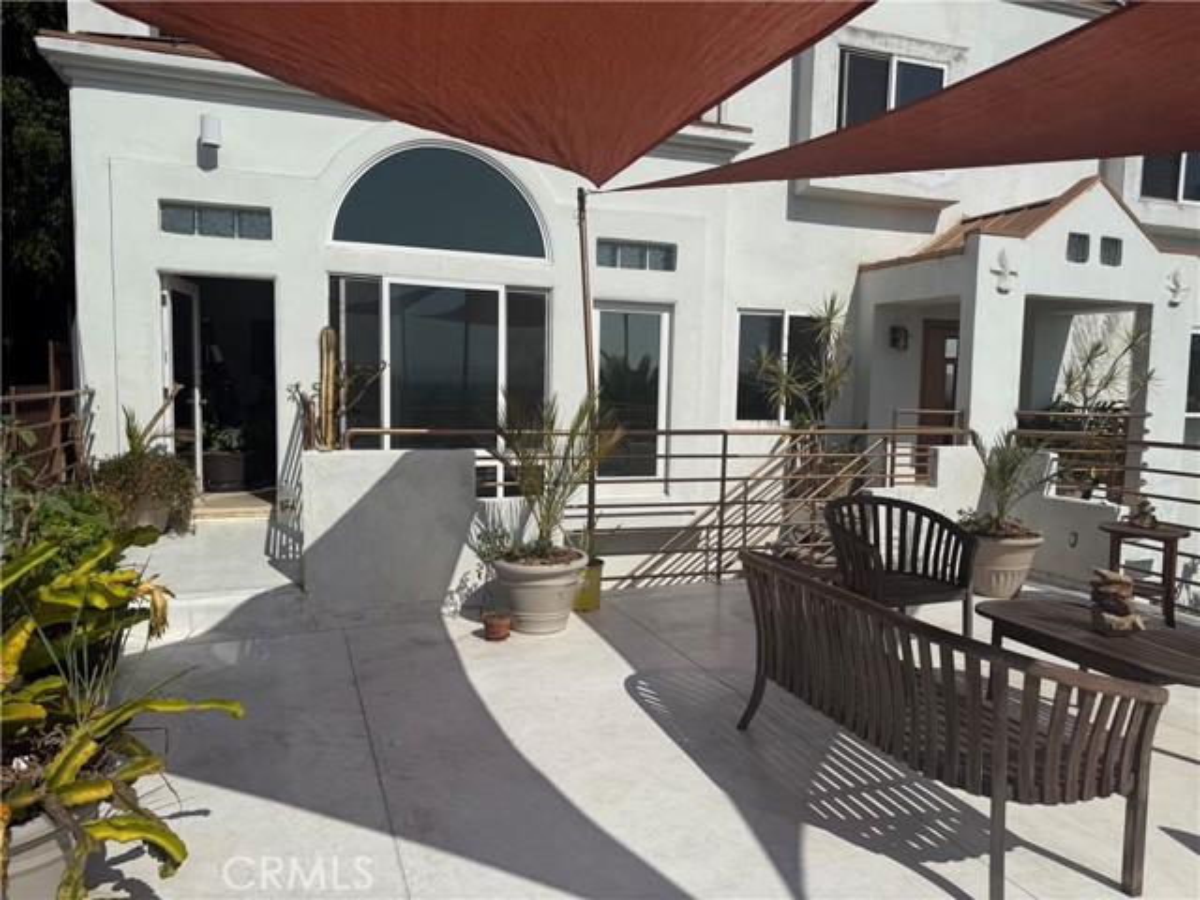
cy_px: 450
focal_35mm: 24
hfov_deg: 71.6
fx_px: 832
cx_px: 600
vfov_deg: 56.8
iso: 80
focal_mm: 6.76
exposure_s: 1/14286
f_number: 1.78
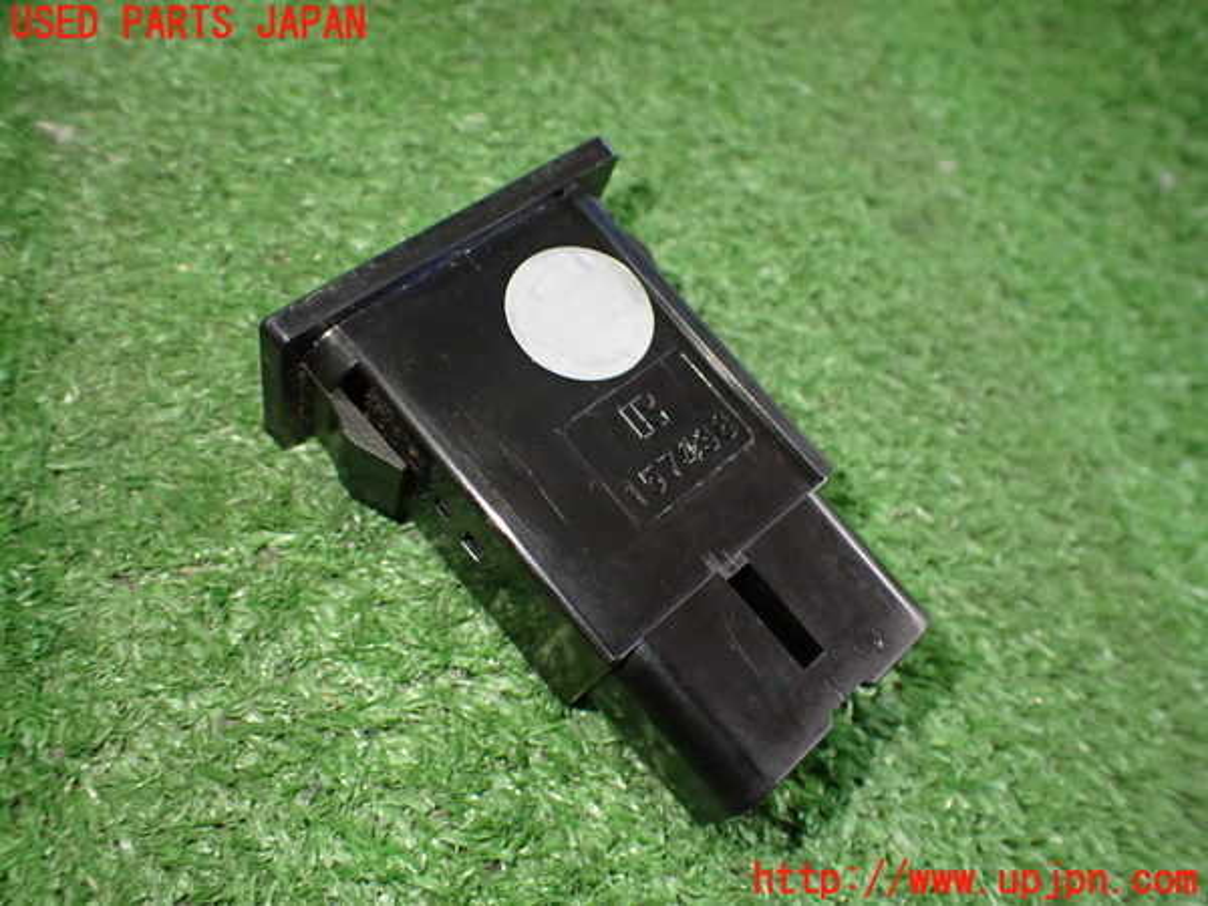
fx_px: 1047
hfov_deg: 60.0
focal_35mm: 30
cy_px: 453
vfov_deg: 46.8
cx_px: 604
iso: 800
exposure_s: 1/125
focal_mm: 5.4
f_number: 2.3
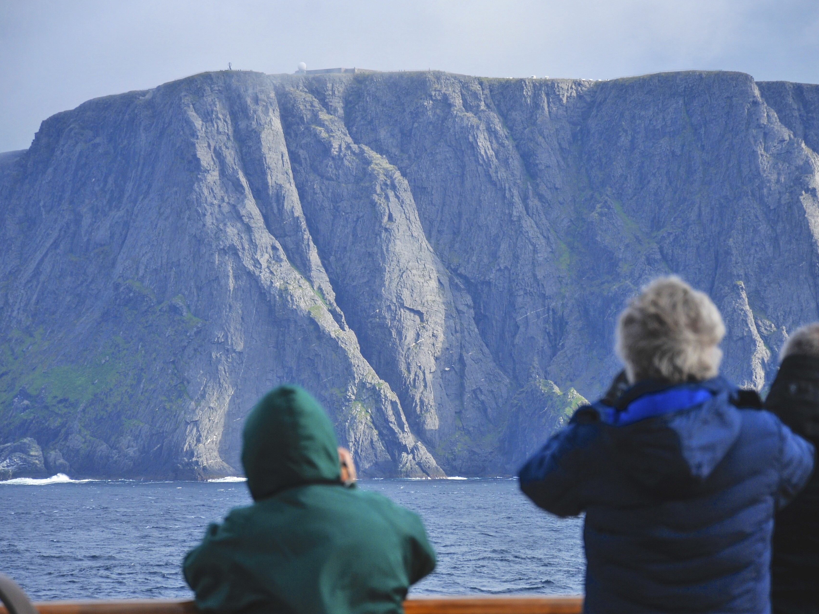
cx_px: 421
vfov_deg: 8.7
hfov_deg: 11.5
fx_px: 4058
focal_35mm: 172
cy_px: 306
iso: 200
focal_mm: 105
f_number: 6.3
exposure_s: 1/640
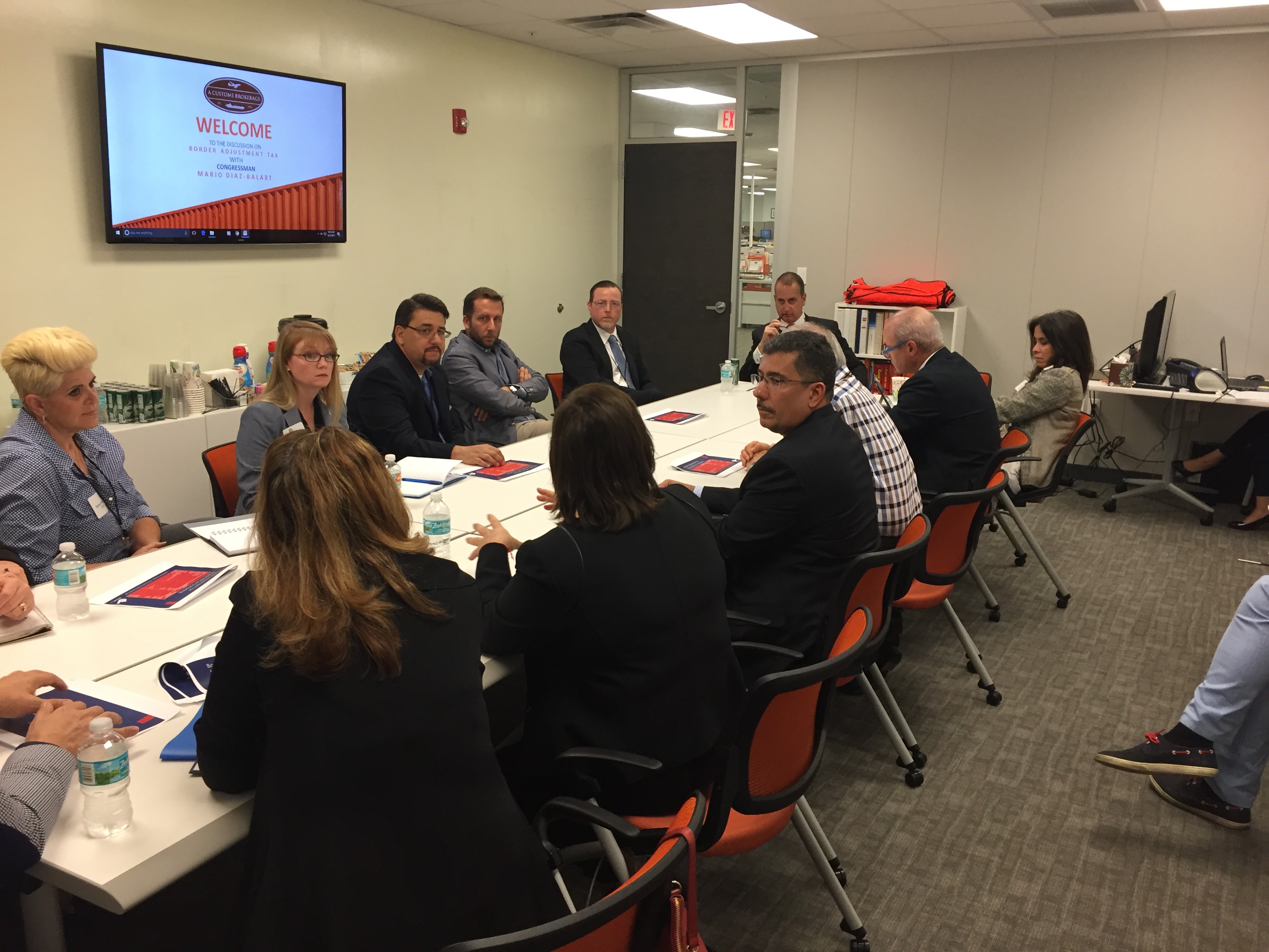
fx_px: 1063
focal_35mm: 29
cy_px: 476
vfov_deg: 48.2
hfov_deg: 61.7
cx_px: 634
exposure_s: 1/30
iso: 50
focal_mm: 4.15
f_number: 2.2
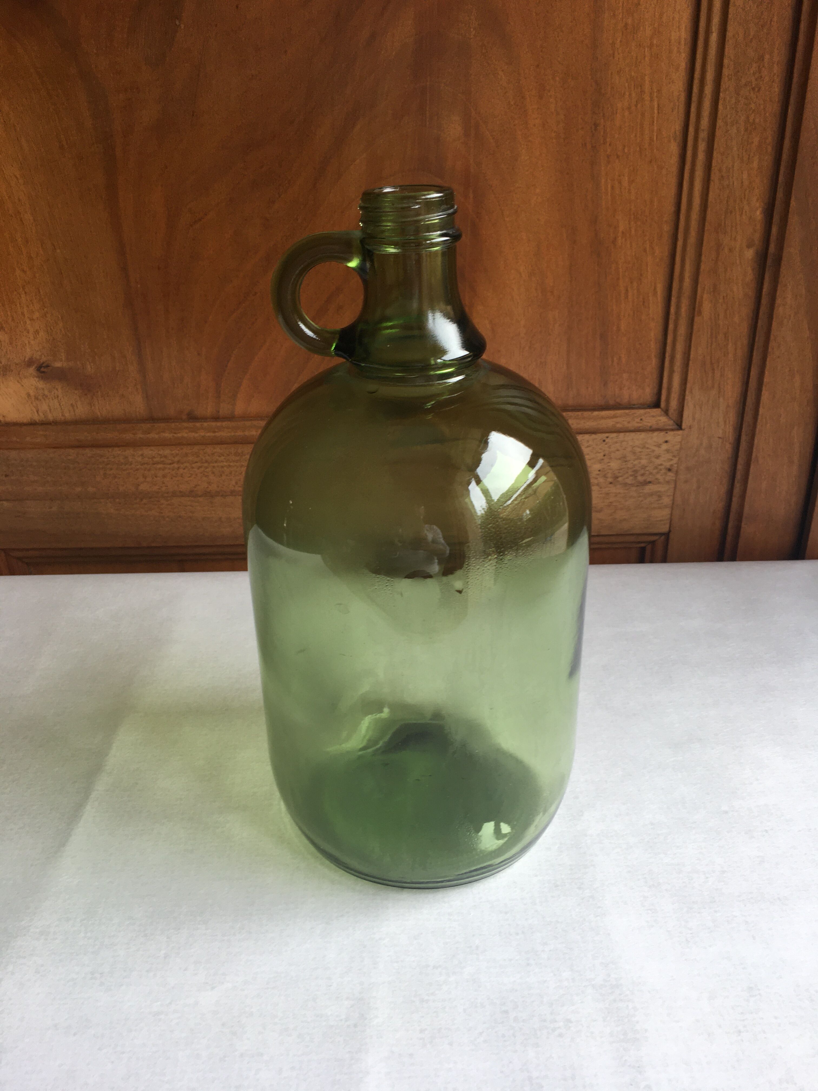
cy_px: 546
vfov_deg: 61.7
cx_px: 409
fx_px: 914
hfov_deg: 48.2
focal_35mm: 29
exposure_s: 1/100
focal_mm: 4.15
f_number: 2.2
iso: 40
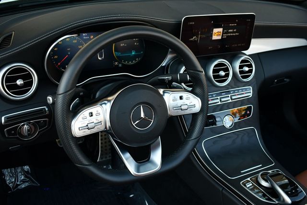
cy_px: 102
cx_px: 154
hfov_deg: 48.4
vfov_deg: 33.5
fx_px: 341
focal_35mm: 40
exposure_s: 1/250
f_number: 4
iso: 400
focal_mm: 20
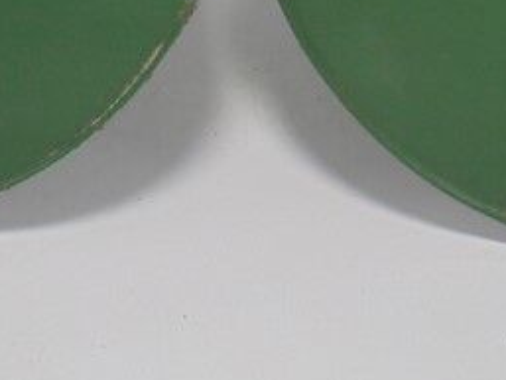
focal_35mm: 133
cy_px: -186
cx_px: 268
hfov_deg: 14.8
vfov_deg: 10.8
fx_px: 1945
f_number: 4.2
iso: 100
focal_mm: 6.9
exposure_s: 1/30
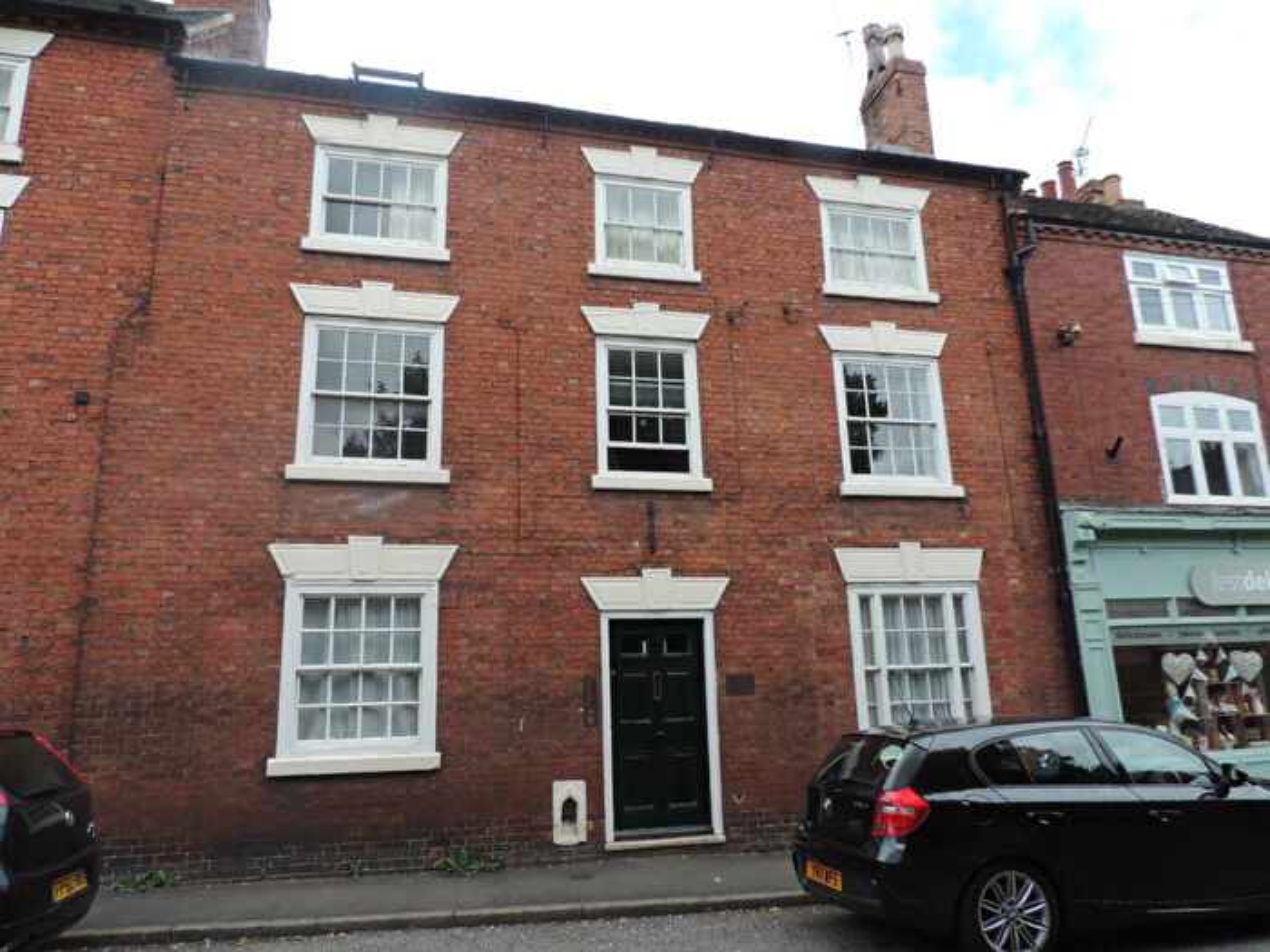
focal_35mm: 24
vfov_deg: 56.8
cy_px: 476
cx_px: 635
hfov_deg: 71.6
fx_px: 881
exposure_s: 1/320
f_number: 3
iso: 80
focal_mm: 4.3
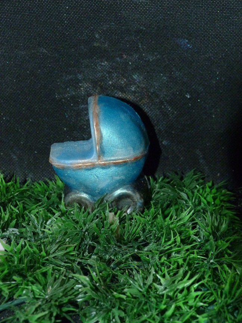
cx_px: 121
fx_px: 643
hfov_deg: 21.3
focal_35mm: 69
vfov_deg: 28.2
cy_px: 162
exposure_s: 1/60
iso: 400
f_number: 3.3
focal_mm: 12.4
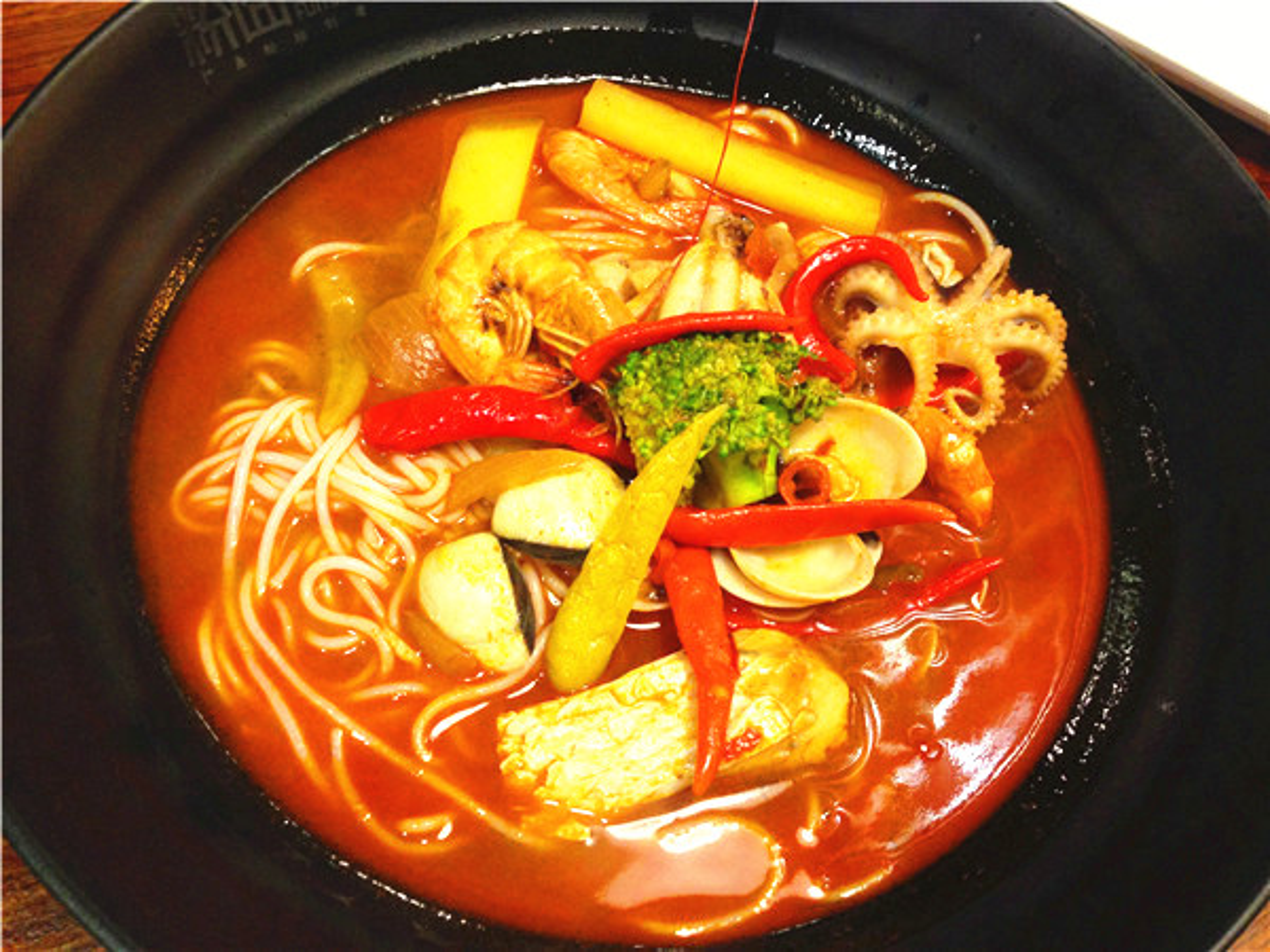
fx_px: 1211
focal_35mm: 33
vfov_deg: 42.9
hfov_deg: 55.4
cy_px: 476
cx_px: 635
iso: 200
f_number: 2.4
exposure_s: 1/20
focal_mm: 4.12
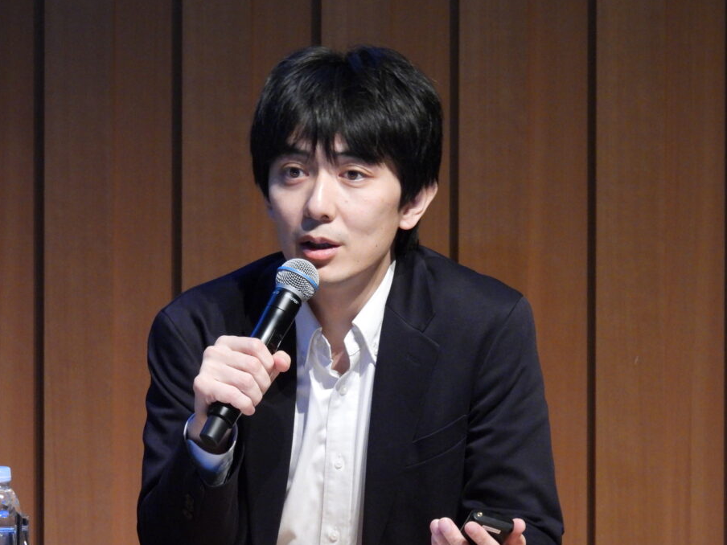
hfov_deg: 2.7
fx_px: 15457
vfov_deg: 2.0
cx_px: 329
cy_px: 298
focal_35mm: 736
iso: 1000
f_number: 5.6
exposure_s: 1/30
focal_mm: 116
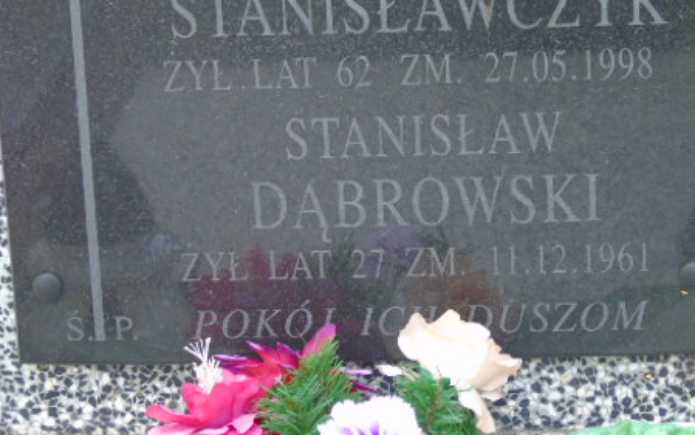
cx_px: 398
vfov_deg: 9.2
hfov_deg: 14.7
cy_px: 156
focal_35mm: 142
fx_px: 2691
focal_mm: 17
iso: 250
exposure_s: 1/30
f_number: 4.3
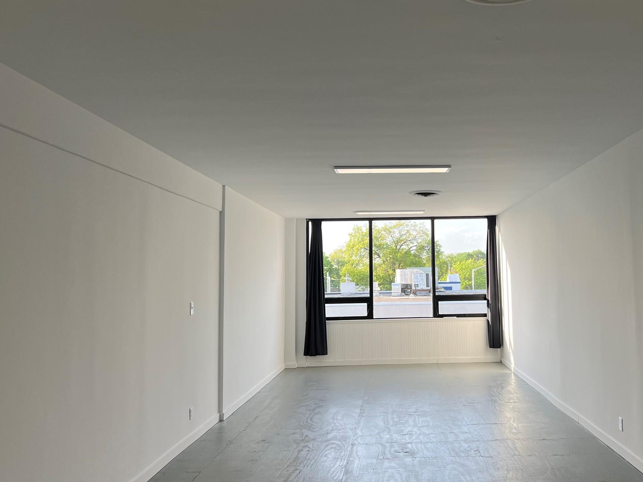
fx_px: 632
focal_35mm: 34
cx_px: 406
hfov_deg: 53.3
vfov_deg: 41.8
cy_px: 229
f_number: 1.5
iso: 40
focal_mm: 5.7
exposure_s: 1/289
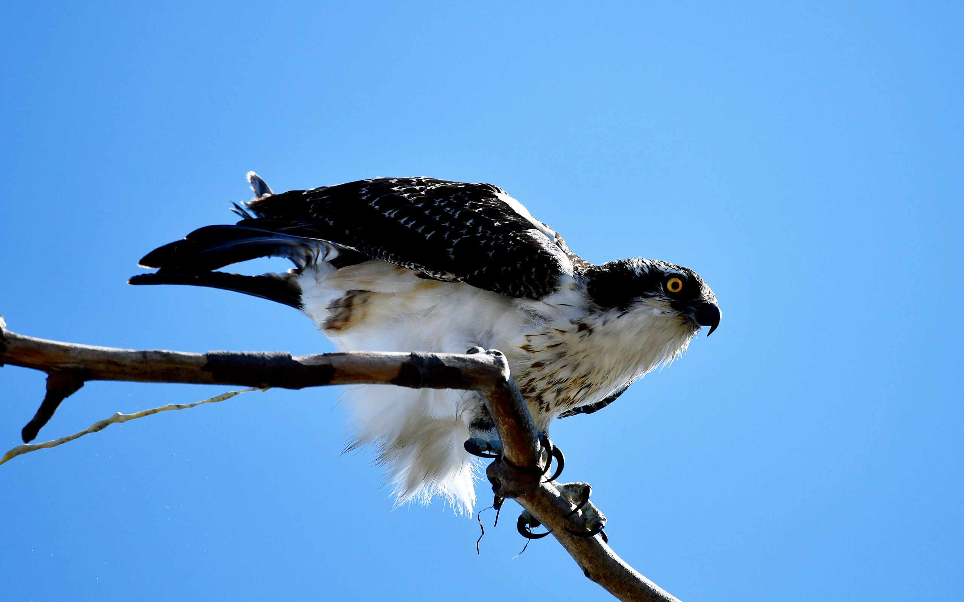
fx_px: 14764
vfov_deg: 2.3
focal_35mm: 562
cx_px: 482
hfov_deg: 3.7
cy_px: 314
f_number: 6.3
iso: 400
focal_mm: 550
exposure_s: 1/2500
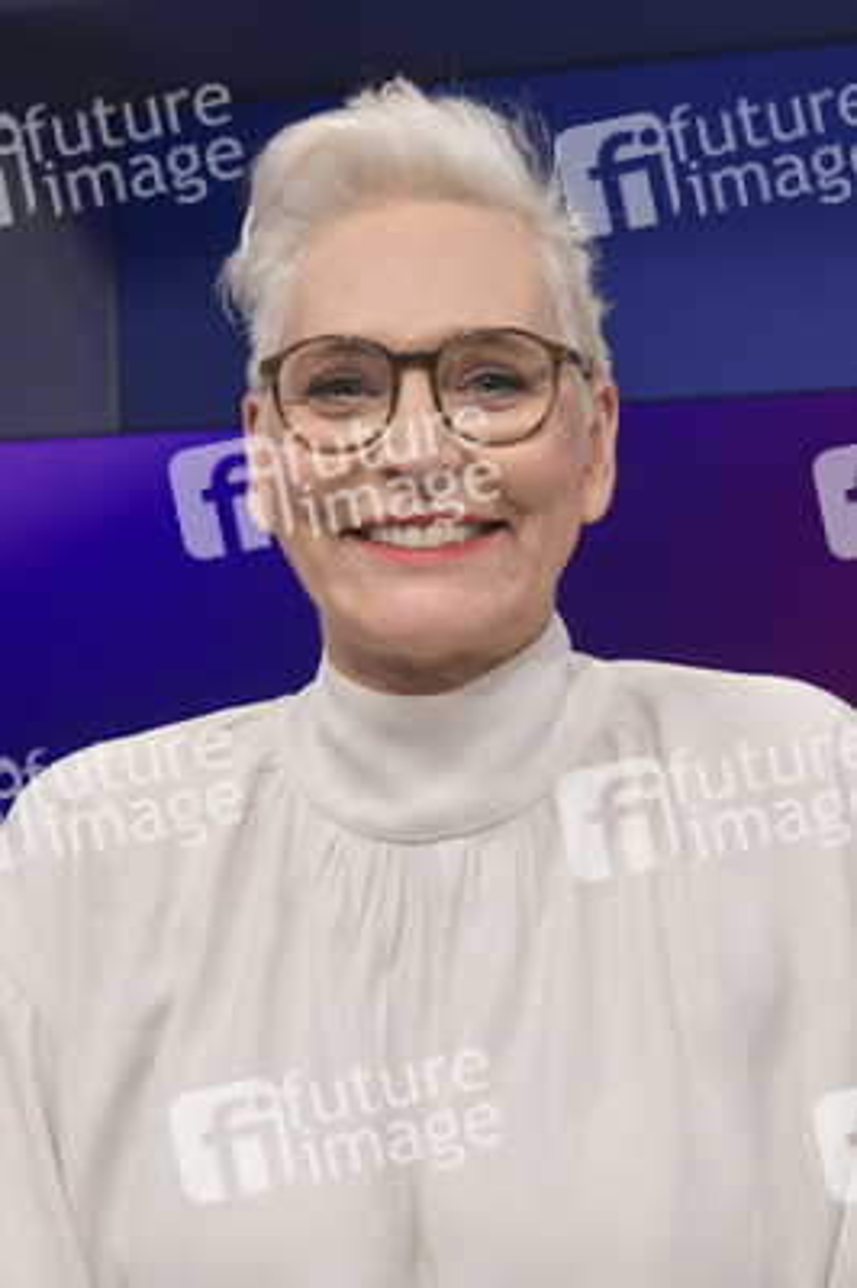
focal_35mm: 48
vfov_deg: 41.1
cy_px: 644
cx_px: 428
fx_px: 1717
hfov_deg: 28.0
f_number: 6.3
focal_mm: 48
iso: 1600
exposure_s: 1/200
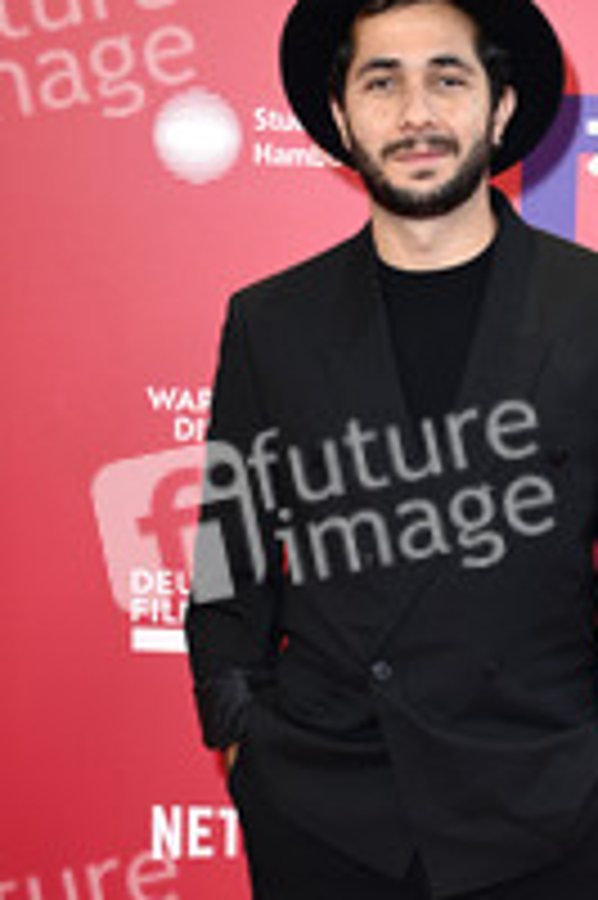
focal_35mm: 124
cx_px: 454
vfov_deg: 16.4
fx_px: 3095
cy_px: 734
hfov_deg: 11.0
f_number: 5.6
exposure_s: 1/250
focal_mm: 62
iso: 640
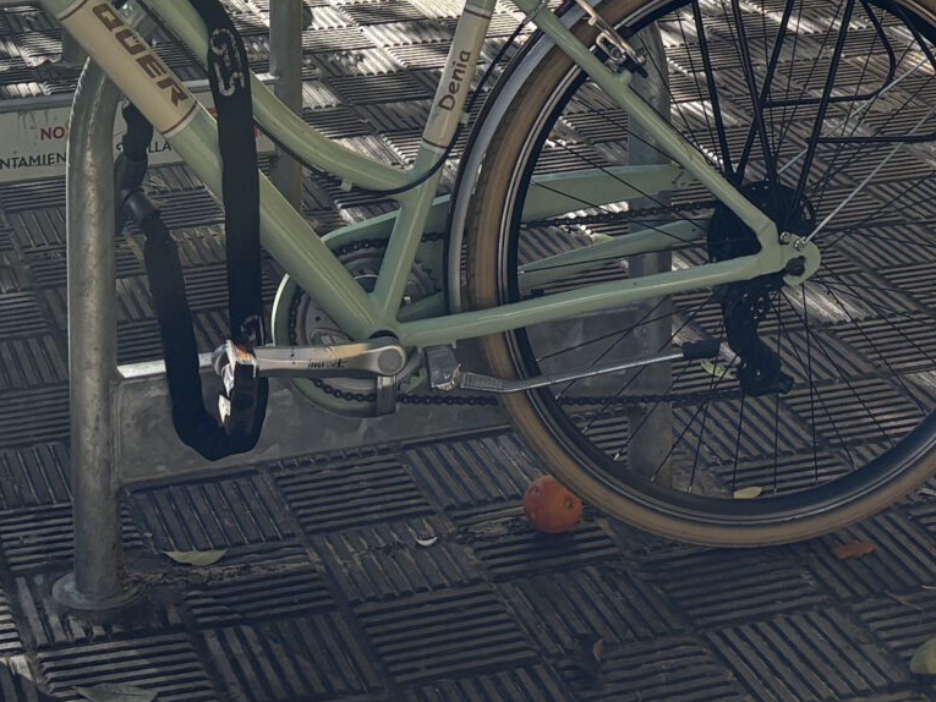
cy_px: -327
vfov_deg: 15.7
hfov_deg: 22.5
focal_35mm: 87
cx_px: 466
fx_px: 2353
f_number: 1.6
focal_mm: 5.96
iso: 50
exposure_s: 1/1381
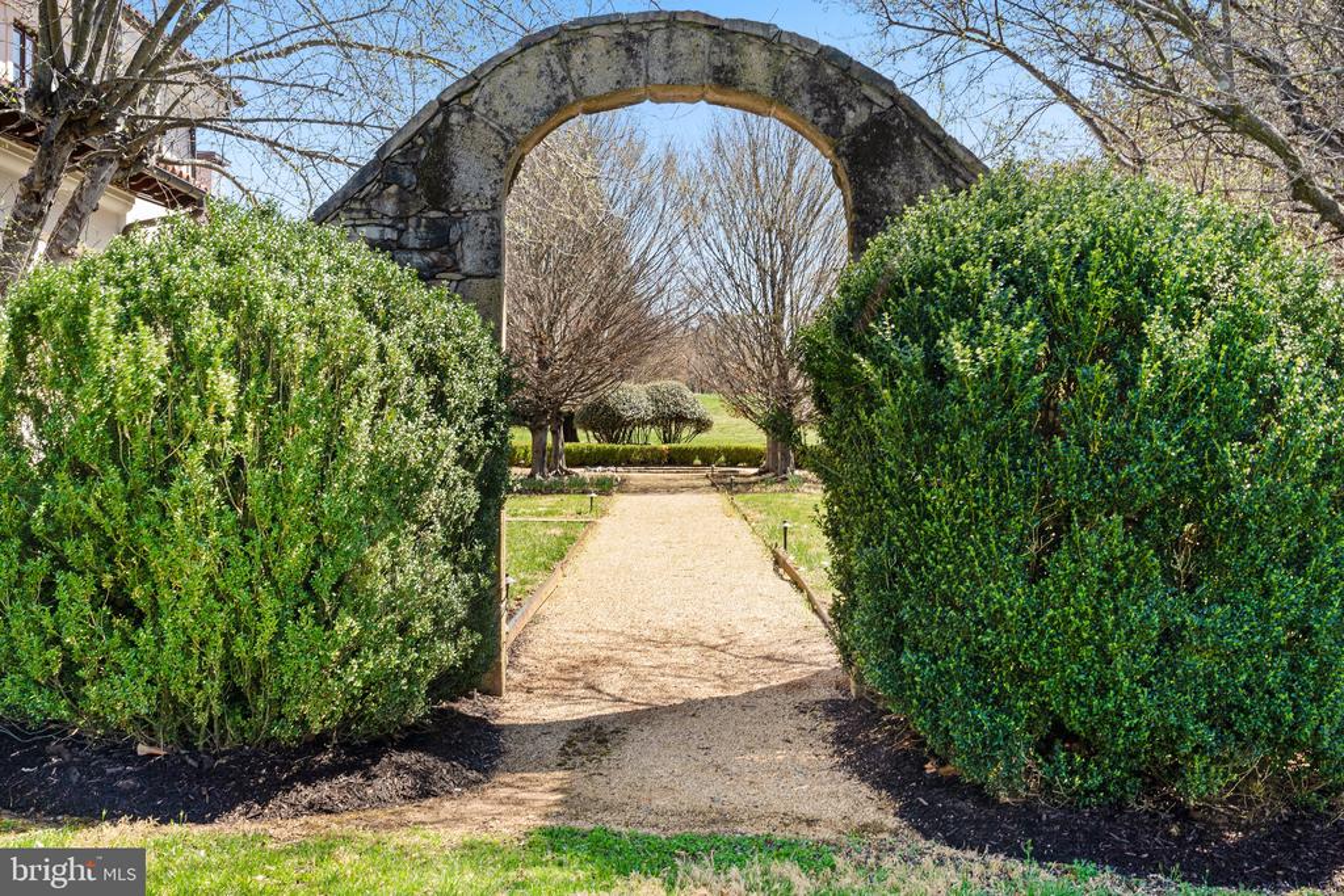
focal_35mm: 39
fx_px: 1456
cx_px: 672
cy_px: 448
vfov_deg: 34.2
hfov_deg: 49.5
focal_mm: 39
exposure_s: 1/50
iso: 250
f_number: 14
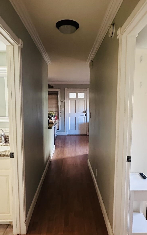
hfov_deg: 47.6
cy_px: 121
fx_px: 167
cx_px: 76
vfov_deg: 70.4
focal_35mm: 26
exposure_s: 1/60
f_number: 2.2
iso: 800
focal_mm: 2.22
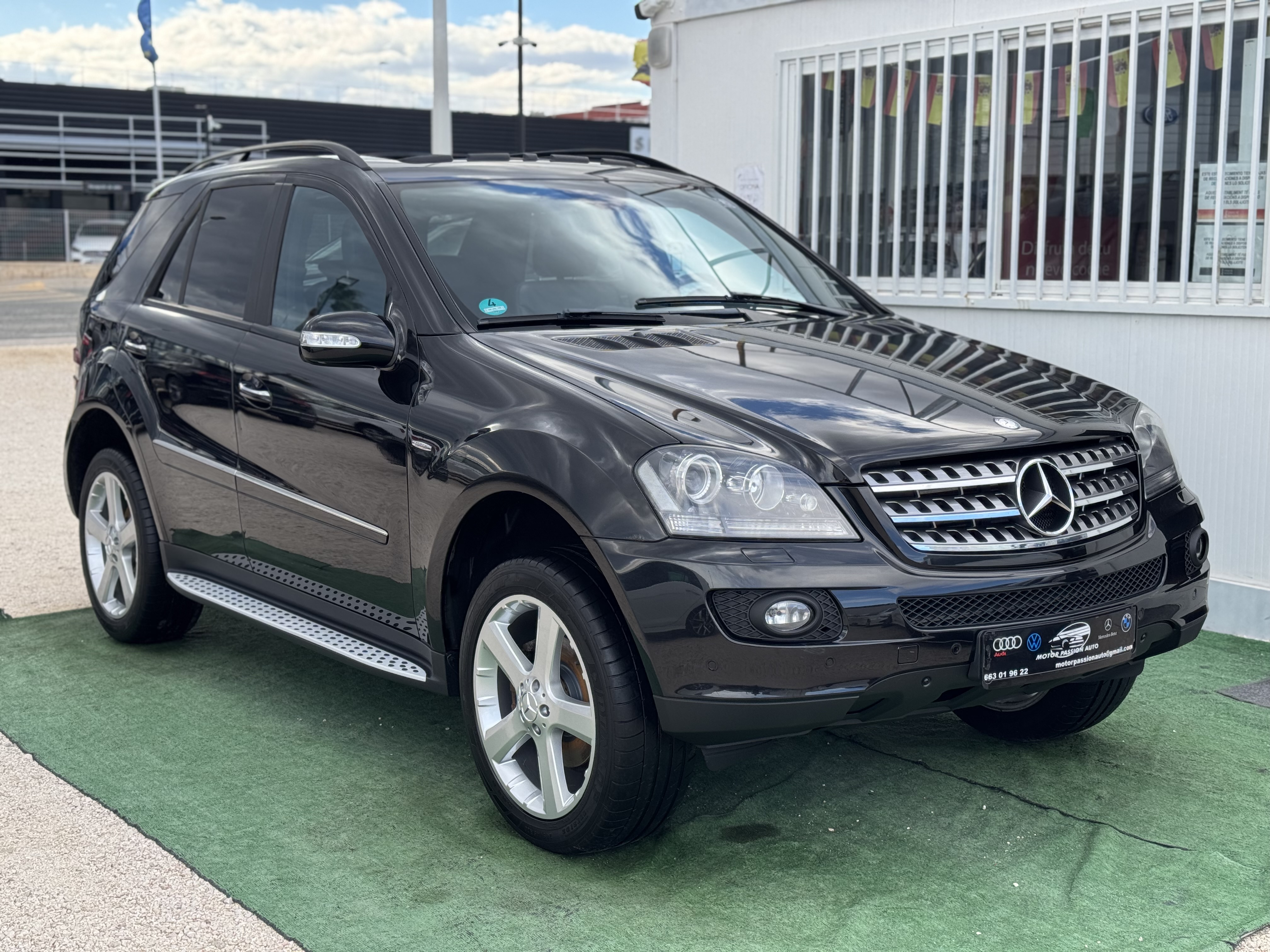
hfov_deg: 39.7
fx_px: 1761
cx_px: 635
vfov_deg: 30.3
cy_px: 476
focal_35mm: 48
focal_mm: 6.76
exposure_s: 1/700
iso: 64
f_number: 1.78
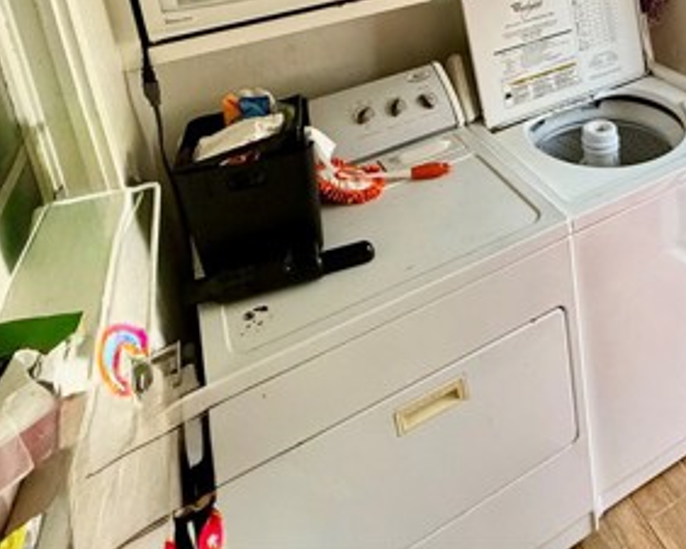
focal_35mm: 31
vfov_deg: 39.9
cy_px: -29
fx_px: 630
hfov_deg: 55.8
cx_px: 462
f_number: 2.2
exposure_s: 1/60
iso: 500
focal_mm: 2.22
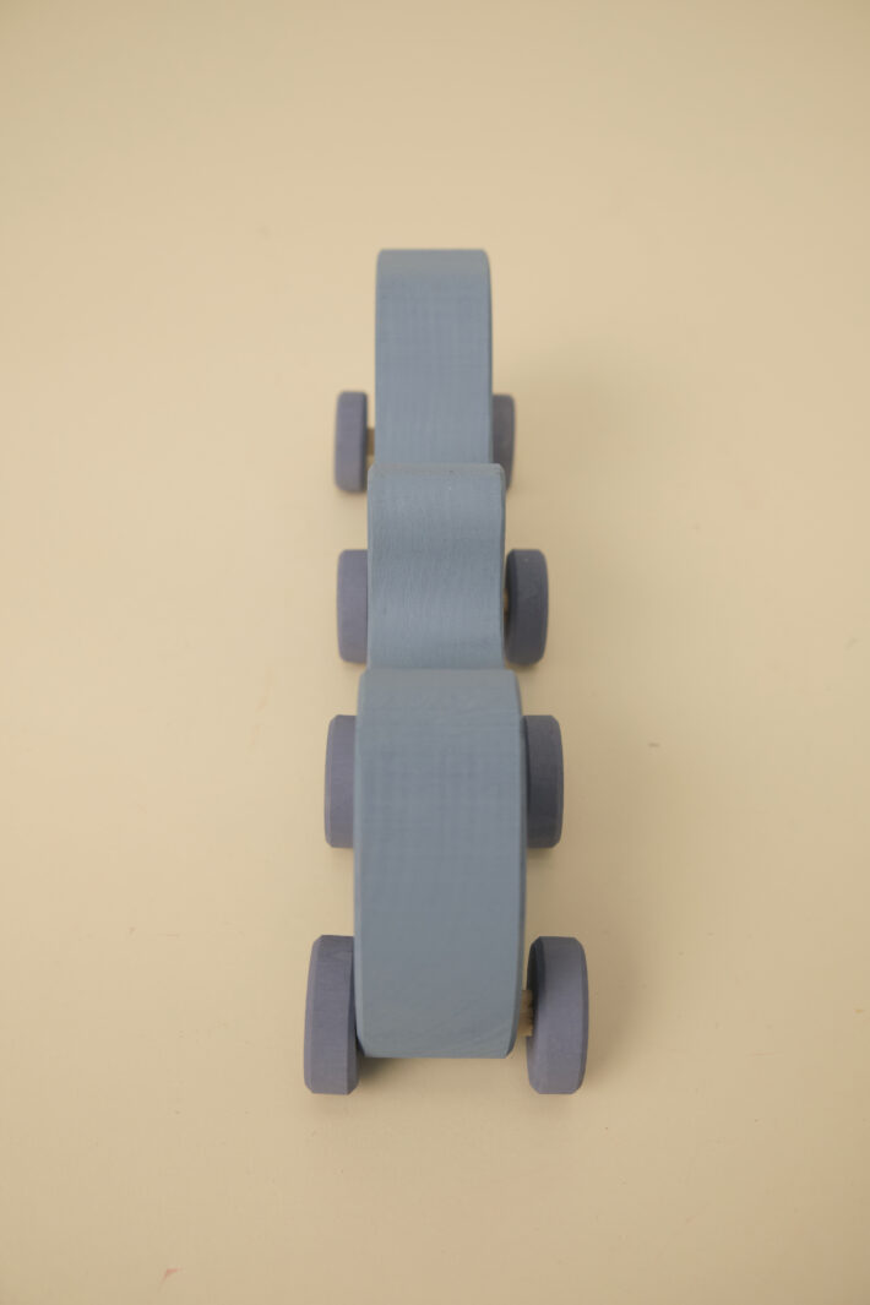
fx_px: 1269
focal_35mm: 35
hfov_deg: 37.9
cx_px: 435
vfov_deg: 54.4
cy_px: 652
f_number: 5
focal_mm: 23
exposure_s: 1/250
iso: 800
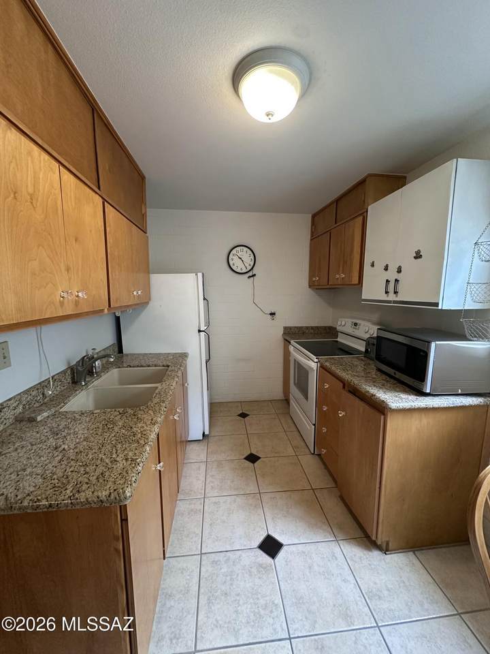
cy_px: 327
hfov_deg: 85.7
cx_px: 245
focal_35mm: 14
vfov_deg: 102.1
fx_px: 264
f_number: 2.2
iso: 320
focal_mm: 2.22
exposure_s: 1/60
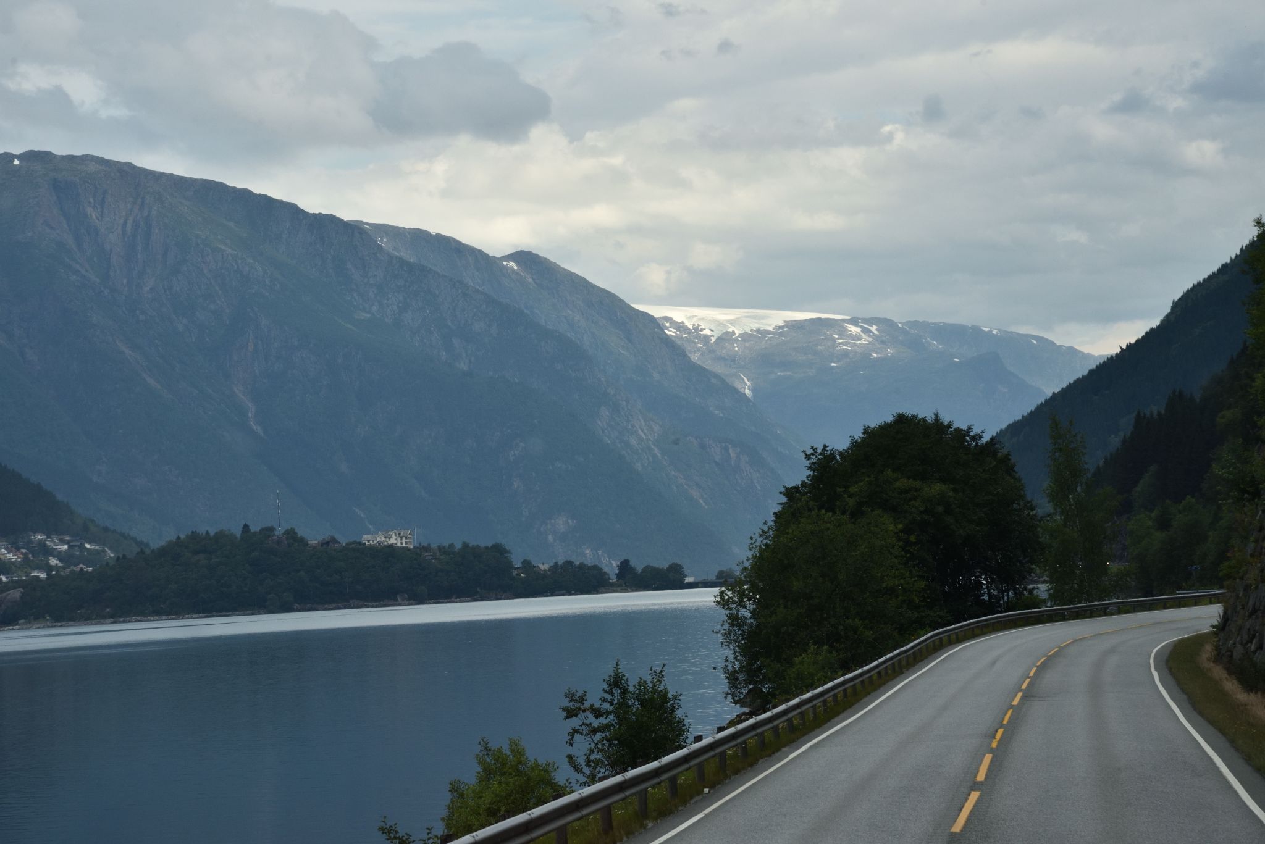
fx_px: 3937
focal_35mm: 112
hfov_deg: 18.3
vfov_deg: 12.2
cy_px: 422
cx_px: 632
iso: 1250
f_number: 11
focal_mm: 112
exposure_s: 1/1000
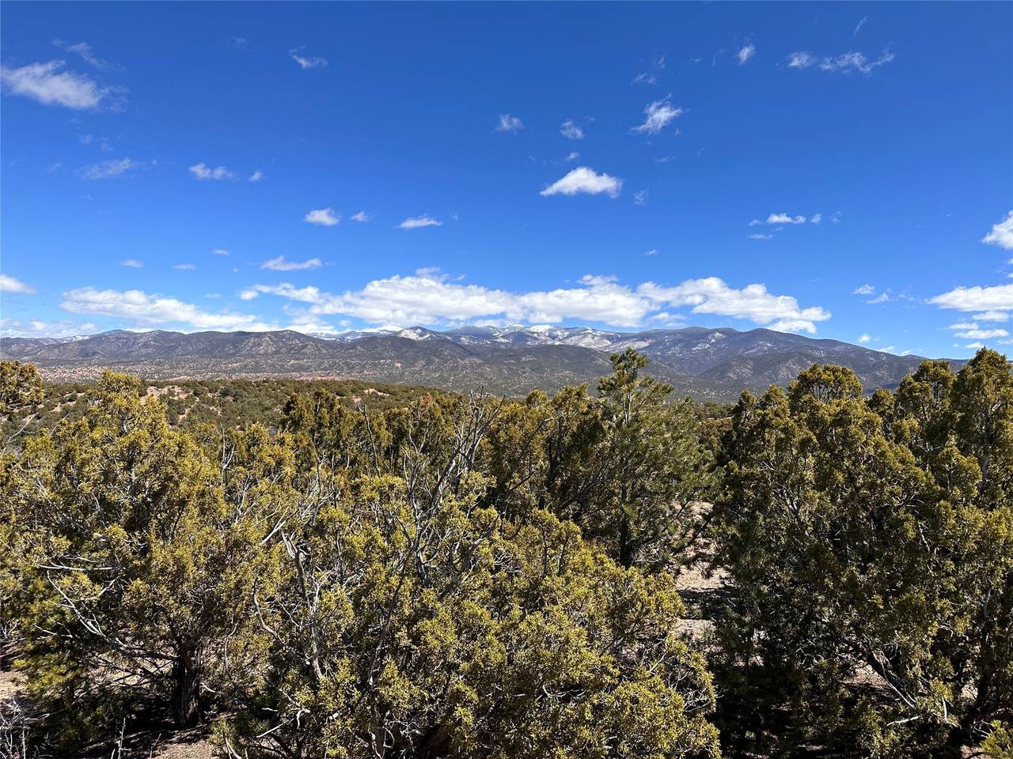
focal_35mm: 24
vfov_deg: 56.8
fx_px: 702
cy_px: 380
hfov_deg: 71.6
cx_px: 506
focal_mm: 6.86
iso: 80
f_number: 1.78
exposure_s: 1/4348
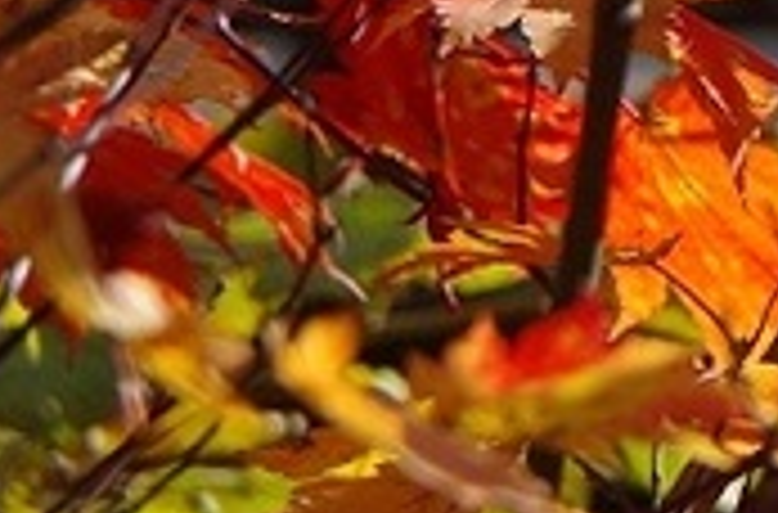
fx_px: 23923
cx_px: 1817
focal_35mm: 1111
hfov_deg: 1.9
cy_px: -479
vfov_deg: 1.2
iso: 100
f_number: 5.6
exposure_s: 1/250
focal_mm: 135
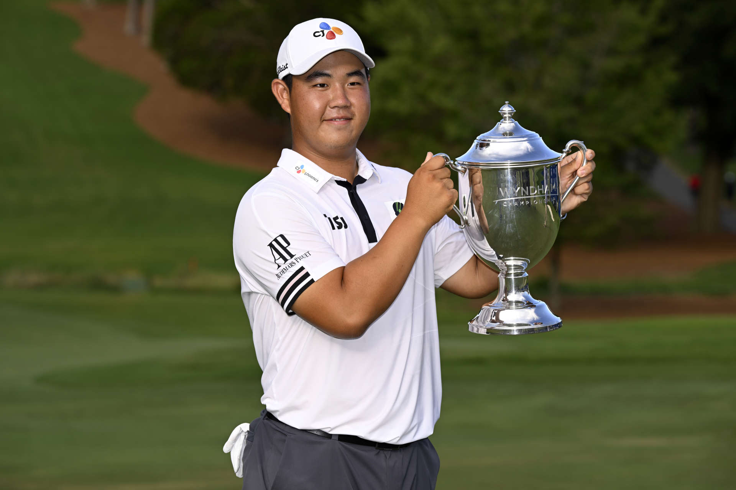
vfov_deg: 10.5
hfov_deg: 15.8
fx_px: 2658
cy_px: 245
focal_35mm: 130
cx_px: 368
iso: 64
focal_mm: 130
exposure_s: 1/125
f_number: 5.6
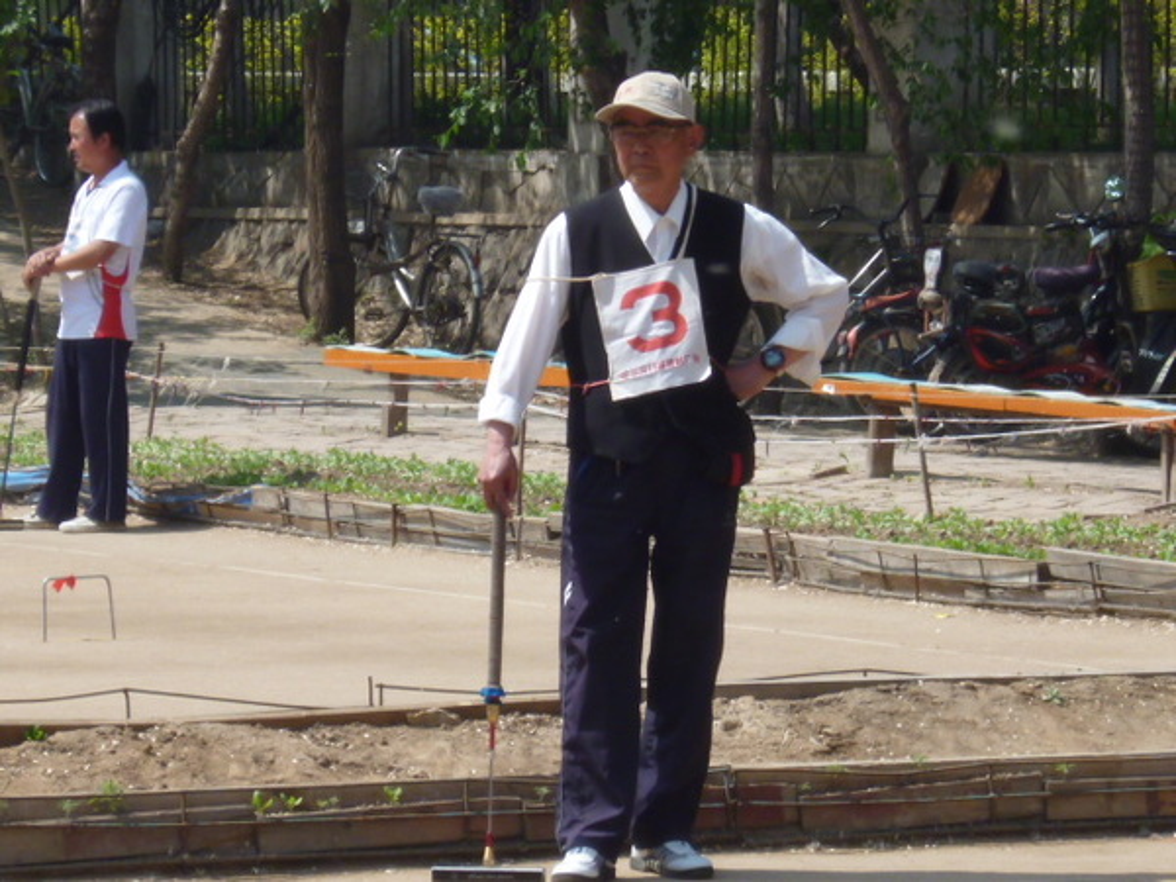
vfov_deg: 5.9
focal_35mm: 253
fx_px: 8595
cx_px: 588
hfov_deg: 7.8
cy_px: 441
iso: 100
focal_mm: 21.5
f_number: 6.4
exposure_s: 1/200
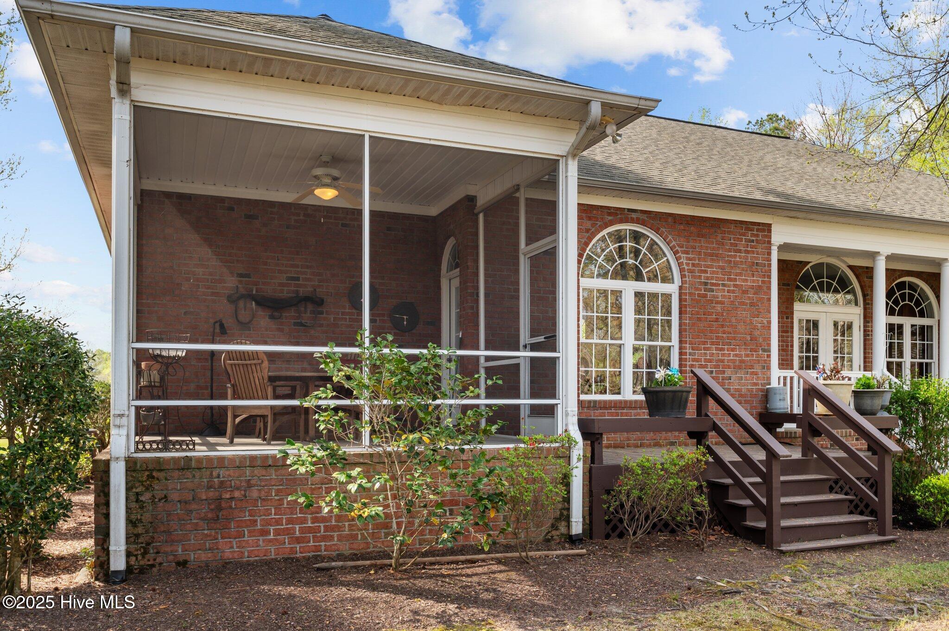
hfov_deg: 63.7
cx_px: 474
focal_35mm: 29
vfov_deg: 44.9
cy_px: 316
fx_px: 764
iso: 250
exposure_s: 1/160
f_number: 8
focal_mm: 29
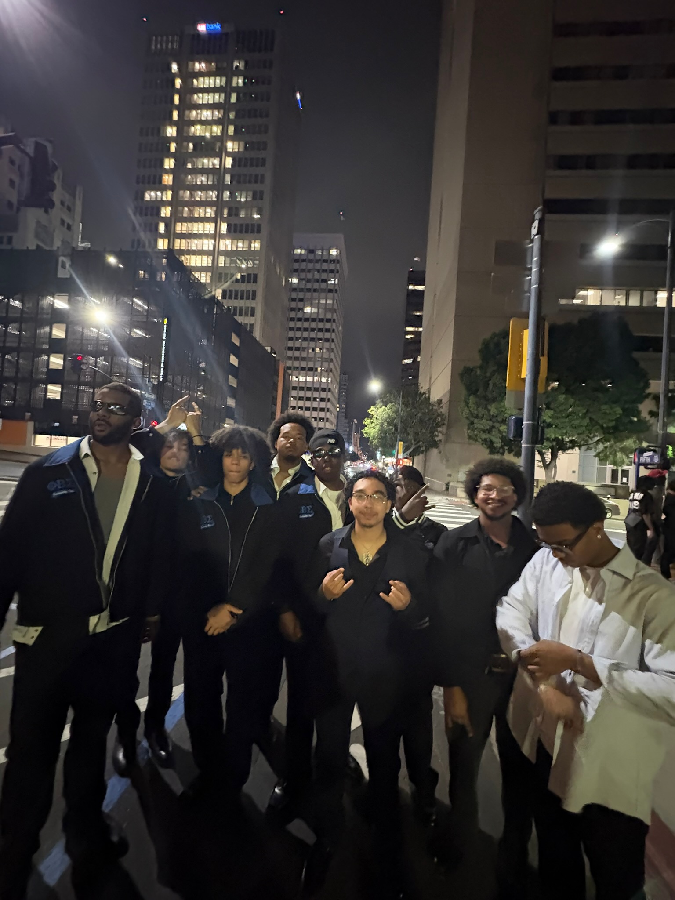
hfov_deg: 85.7
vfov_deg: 102.1
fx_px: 364
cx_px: 338
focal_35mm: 14
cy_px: 450
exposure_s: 1/15
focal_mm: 2.22
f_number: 2.2
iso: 2500
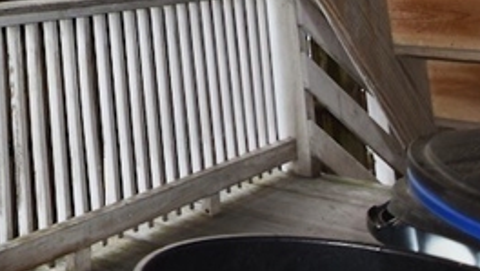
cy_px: -265
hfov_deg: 25.0
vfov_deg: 14.9
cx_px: -216
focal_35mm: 67
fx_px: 854
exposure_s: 1/250
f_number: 2.8
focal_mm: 11
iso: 100
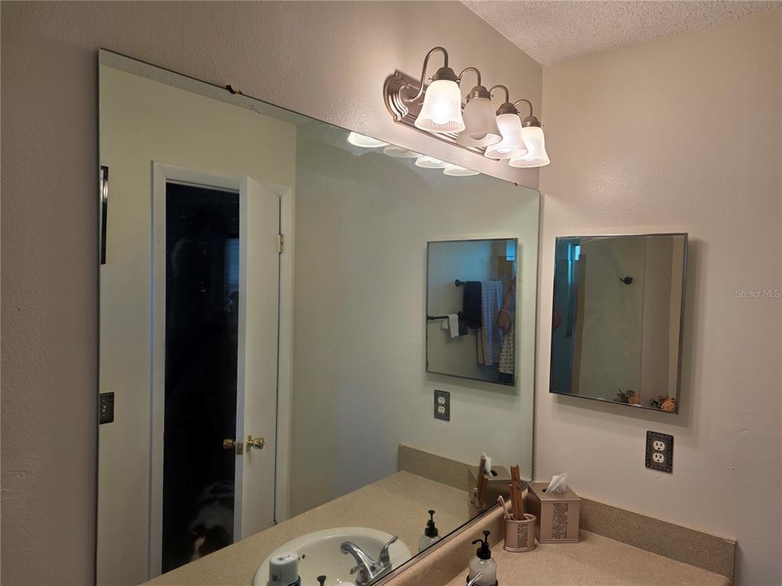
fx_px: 520
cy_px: 293
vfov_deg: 58.9
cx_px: 391
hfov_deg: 73.9
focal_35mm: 23
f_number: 1.7
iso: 40
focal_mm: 6.25
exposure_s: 1/120
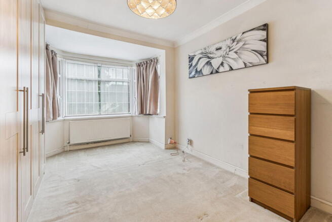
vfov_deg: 73.8
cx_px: 166
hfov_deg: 96.7
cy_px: 111
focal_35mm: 16
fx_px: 148
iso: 320
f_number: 5
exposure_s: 1/50
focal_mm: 16
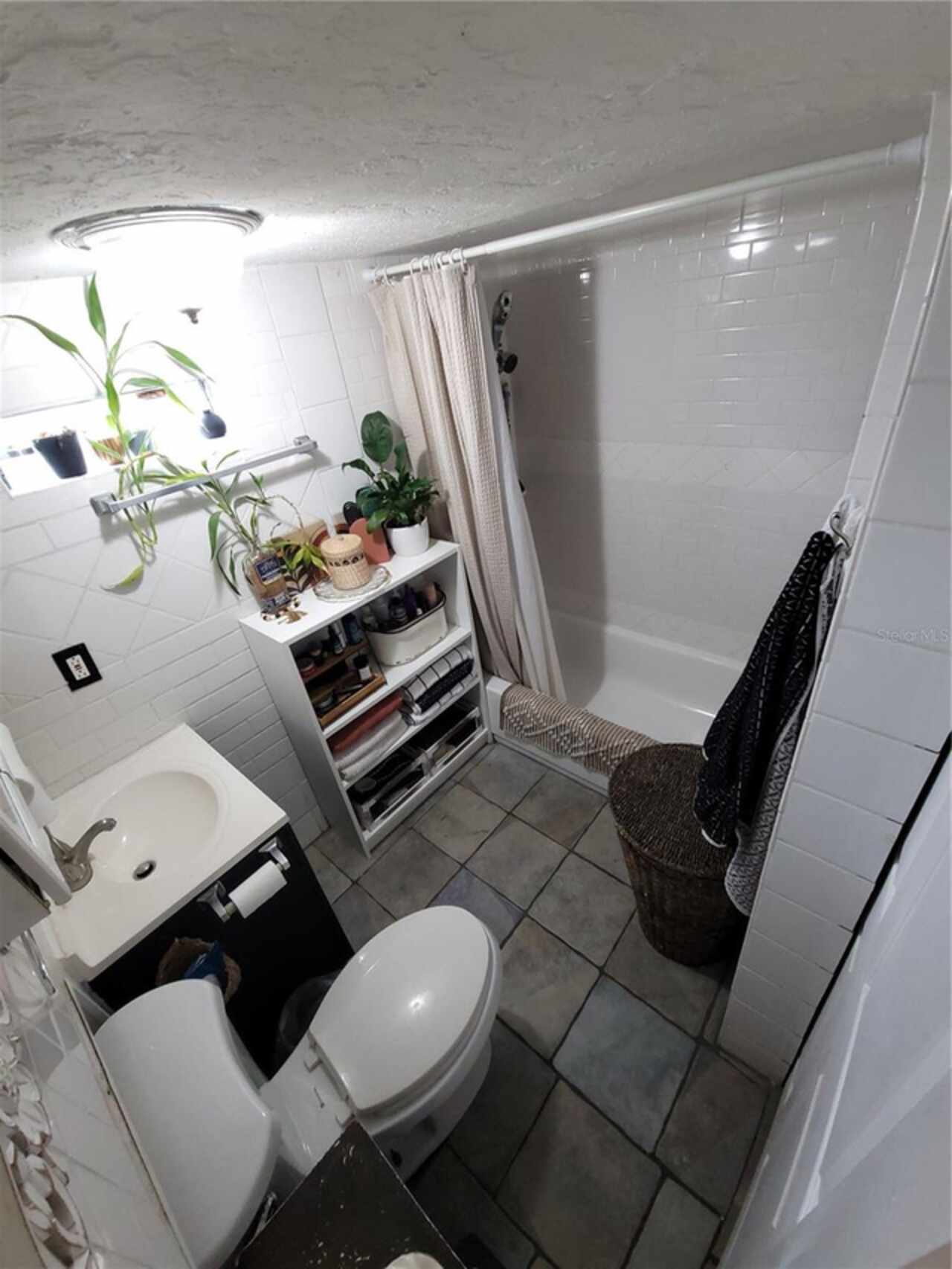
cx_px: 476
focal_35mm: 13
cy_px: 634
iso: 400
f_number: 2.2
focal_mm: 2.2
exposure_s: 1/15
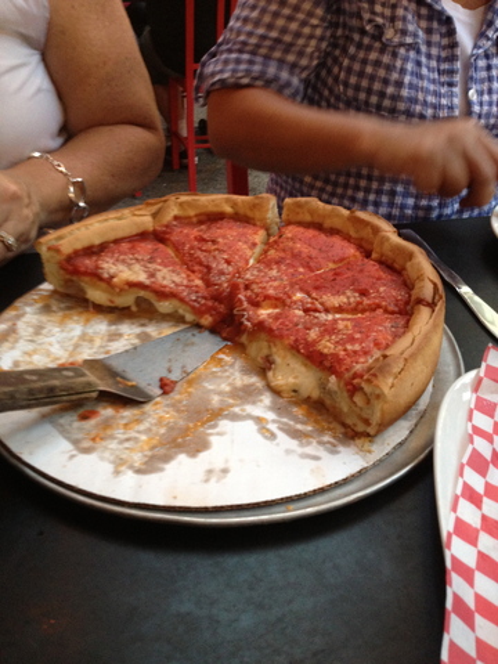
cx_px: 249
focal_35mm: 35
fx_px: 671
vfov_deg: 52.6
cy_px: 332
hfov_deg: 40.7
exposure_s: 1/20
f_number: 2.4
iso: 200
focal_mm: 4.28
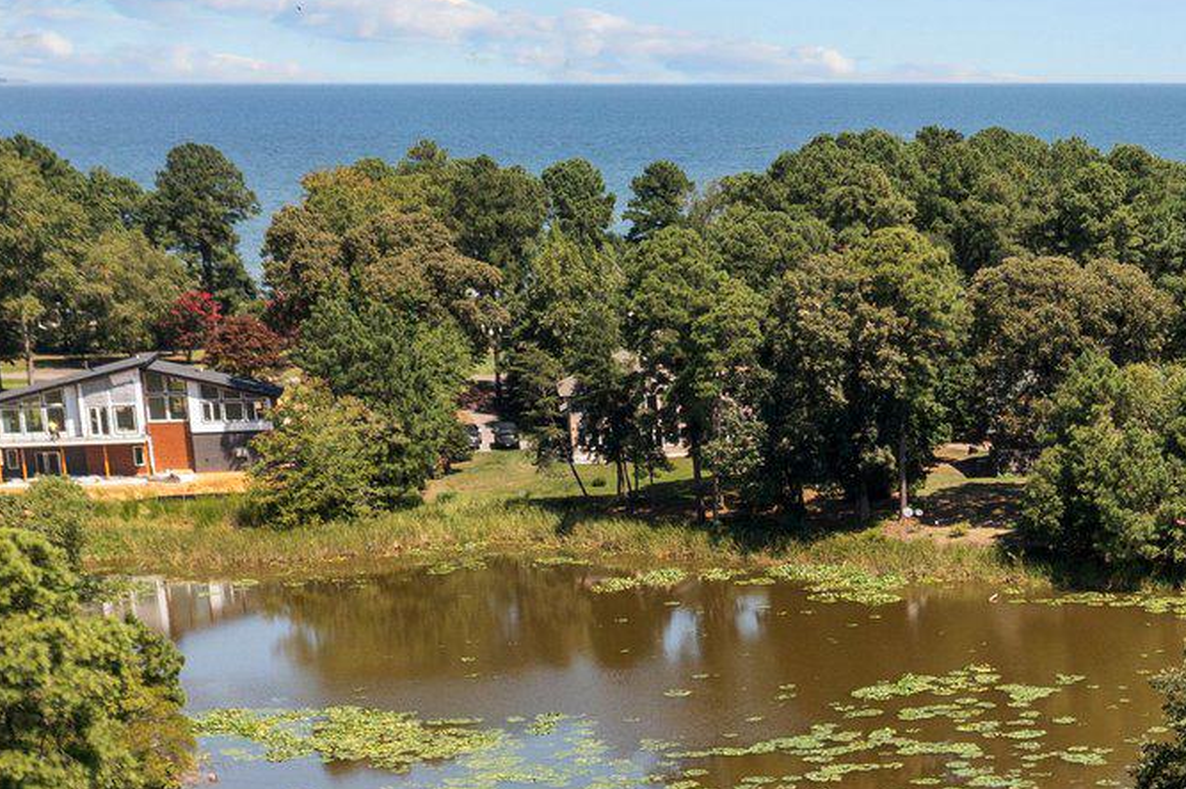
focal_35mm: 86
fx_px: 2832
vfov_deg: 15.4
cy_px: 901
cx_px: 1531
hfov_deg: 21.5
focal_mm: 10.26
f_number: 4
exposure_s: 1/50
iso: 200
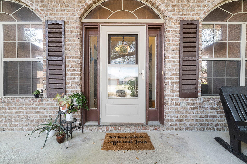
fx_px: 103
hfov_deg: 100.4
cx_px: 124
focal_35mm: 15
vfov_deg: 77.3
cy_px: 82
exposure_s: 1/15
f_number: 8
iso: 400
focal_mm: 10
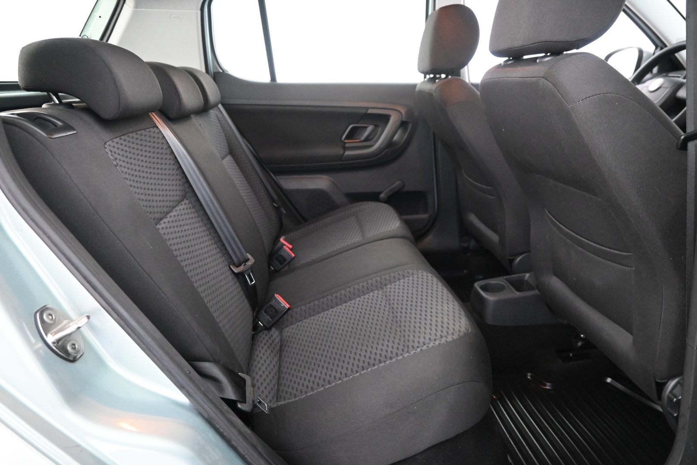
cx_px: 348
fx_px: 465
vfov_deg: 53.1
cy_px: 232
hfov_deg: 73.7
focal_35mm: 24
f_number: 3.5
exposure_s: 1/25
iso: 5000
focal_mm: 16
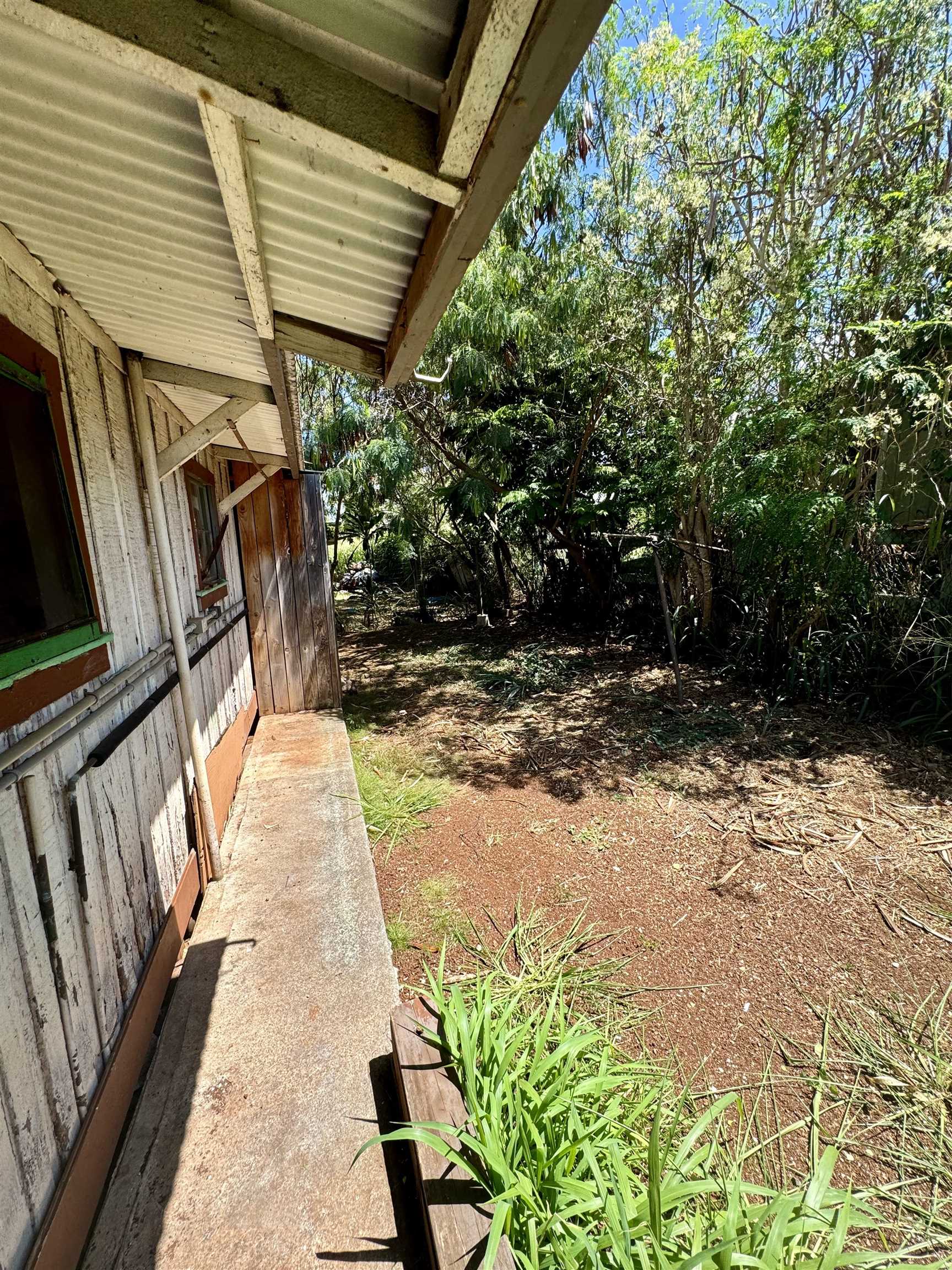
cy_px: 635
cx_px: 476
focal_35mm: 14
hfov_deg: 85.7
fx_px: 513
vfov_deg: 102.1
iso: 40
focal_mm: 2.22
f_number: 2.2
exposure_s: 1/518
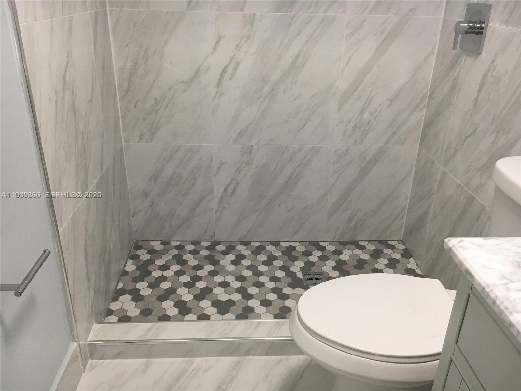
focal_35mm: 29
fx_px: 436
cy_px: 196
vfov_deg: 48.2
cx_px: 260
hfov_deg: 61.7
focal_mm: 4.15
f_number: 2.2
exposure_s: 1/30
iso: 32
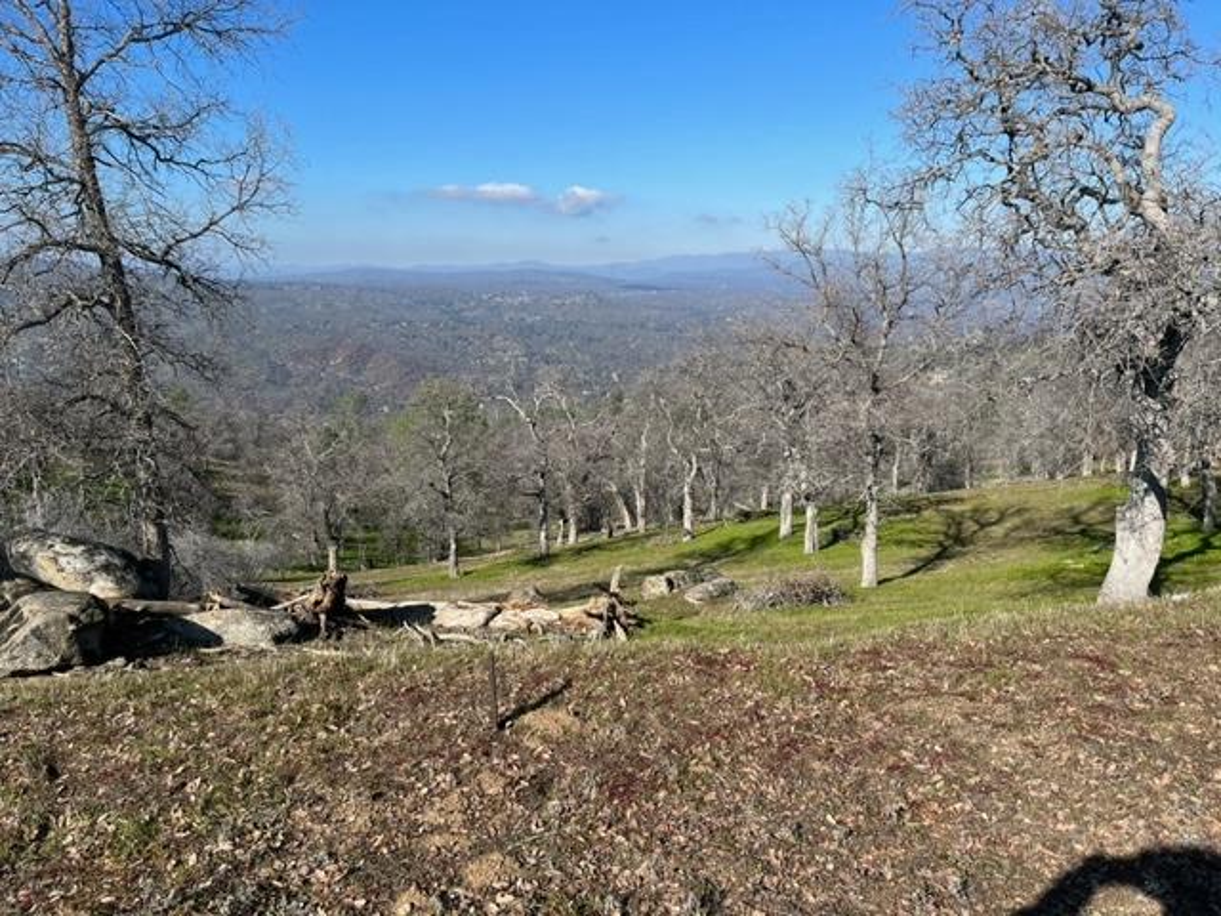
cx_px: 610
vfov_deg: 53.1
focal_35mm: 26
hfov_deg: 67.3
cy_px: 458
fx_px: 917
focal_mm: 5.1
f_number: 1.6
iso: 50
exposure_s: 1/3623
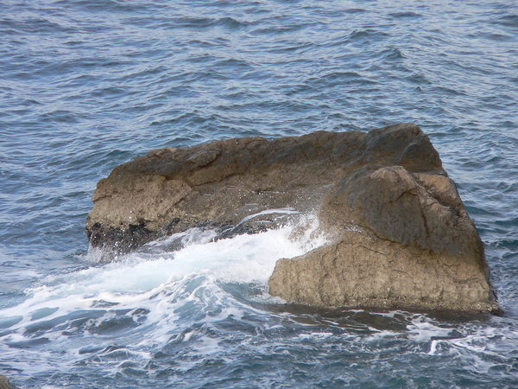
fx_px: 6330
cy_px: 194
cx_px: 259
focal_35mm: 423
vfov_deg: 3.5
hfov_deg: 4.7
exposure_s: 1/320
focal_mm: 70.3
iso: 80
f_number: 4
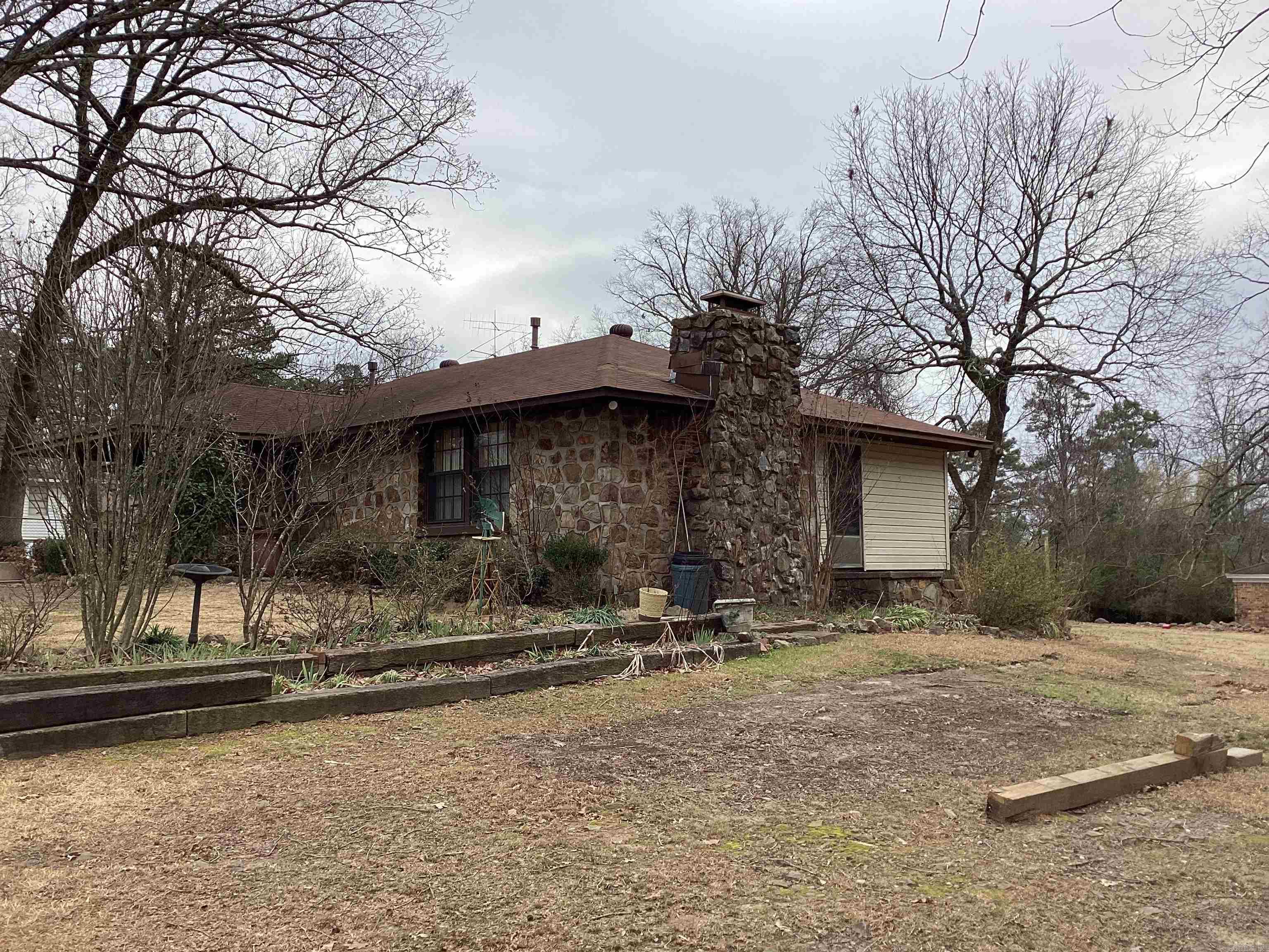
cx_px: 634
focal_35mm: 31
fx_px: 1136
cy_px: 476
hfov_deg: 58.4
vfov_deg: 45.4
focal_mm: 3.3
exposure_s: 1/1018
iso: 25
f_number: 2.4
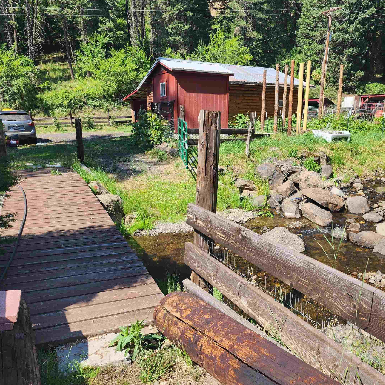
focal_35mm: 29
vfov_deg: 55.6
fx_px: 365
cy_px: 199
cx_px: 221
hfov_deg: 55.4
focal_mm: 6.4
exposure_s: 1/446
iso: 12
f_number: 1.8
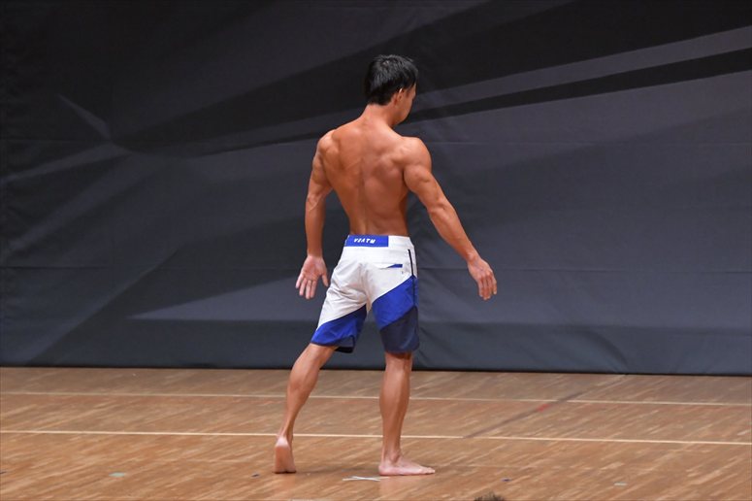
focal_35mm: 300
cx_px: 376
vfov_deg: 4.6
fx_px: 6264
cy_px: 250
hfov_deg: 6.9
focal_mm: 200
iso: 6400
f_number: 5.6
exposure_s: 1/400
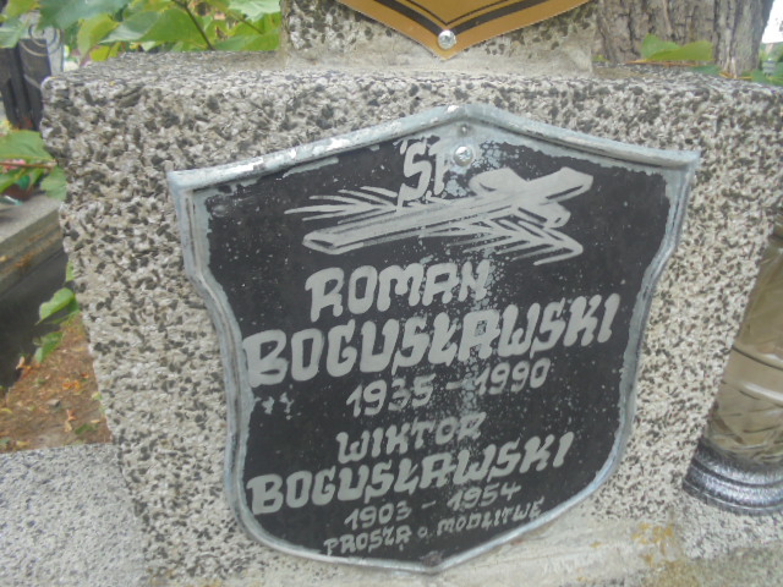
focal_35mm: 26
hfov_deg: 67.3
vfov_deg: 53.1
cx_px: 392
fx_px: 588
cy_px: 294
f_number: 3.5
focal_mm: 4.6
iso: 100
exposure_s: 1/160
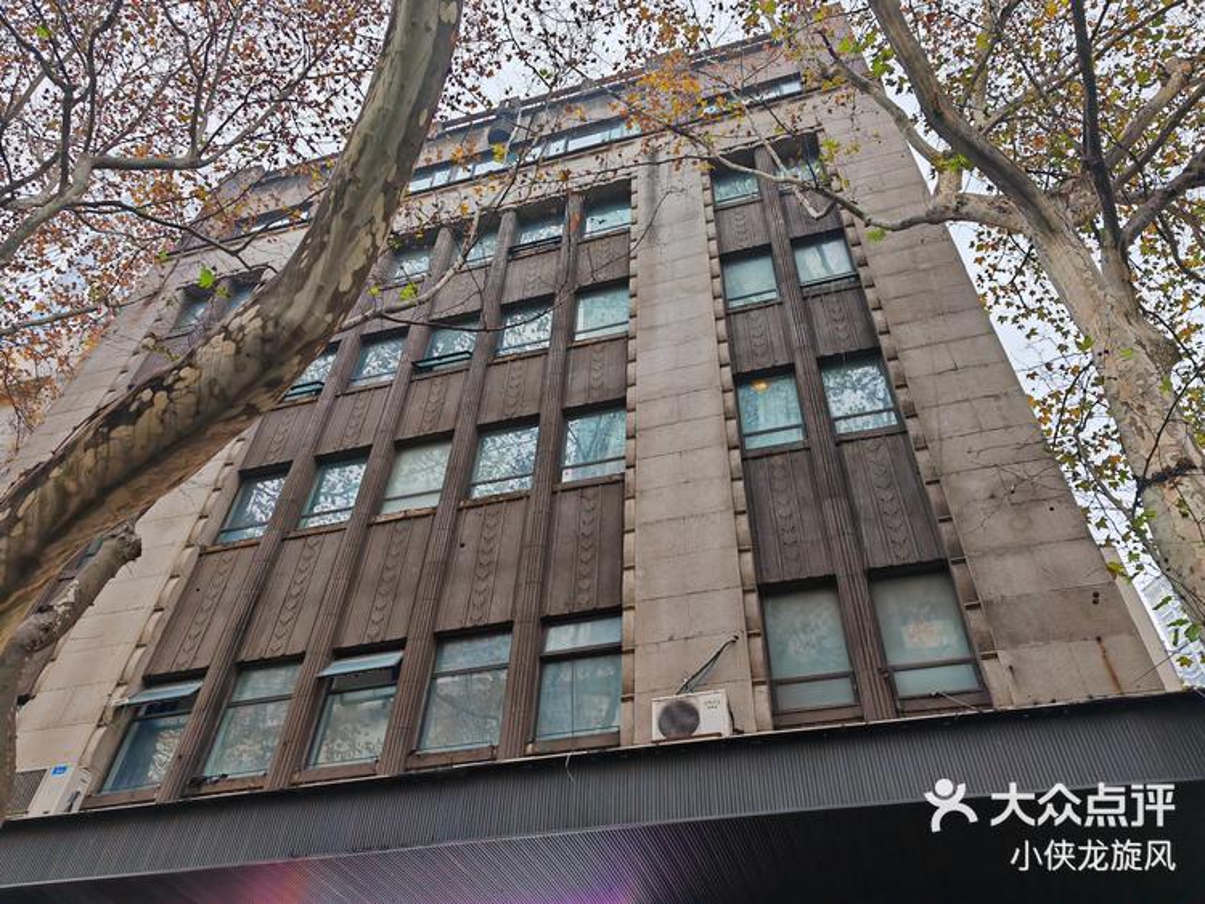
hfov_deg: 65.3
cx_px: 602
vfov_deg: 51.4
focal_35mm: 27
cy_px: 452
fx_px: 940
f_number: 1.6
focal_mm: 7.62
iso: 50
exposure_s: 1/172
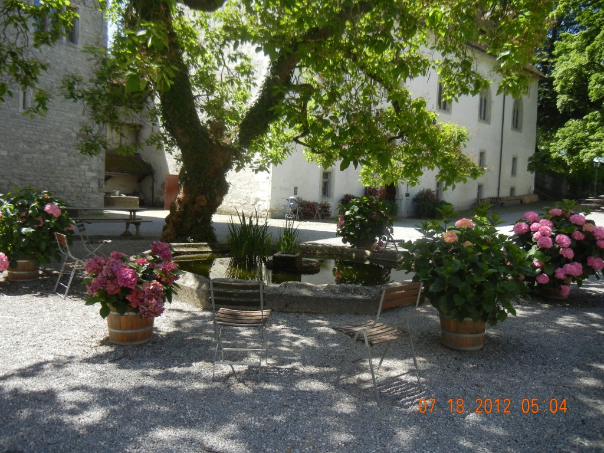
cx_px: 302
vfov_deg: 46.8
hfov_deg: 60.0
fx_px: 523
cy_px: 226
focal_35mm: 30
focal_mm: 5.4
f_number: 3.5
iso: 160
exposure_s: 1/434
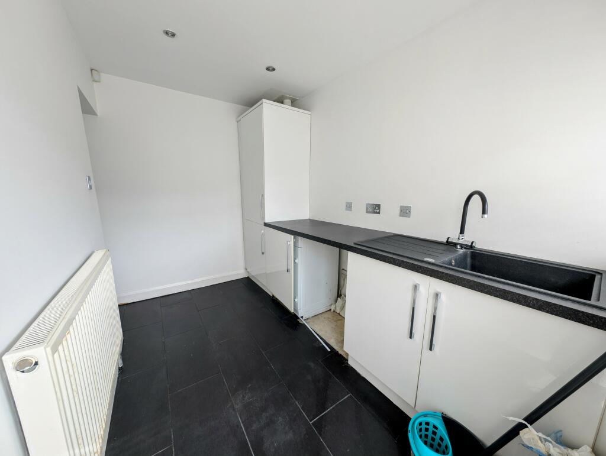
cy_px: 228
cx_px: 303
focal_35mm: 12
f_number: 1.95
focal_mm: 2.23
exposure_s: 1/69.6
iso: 41
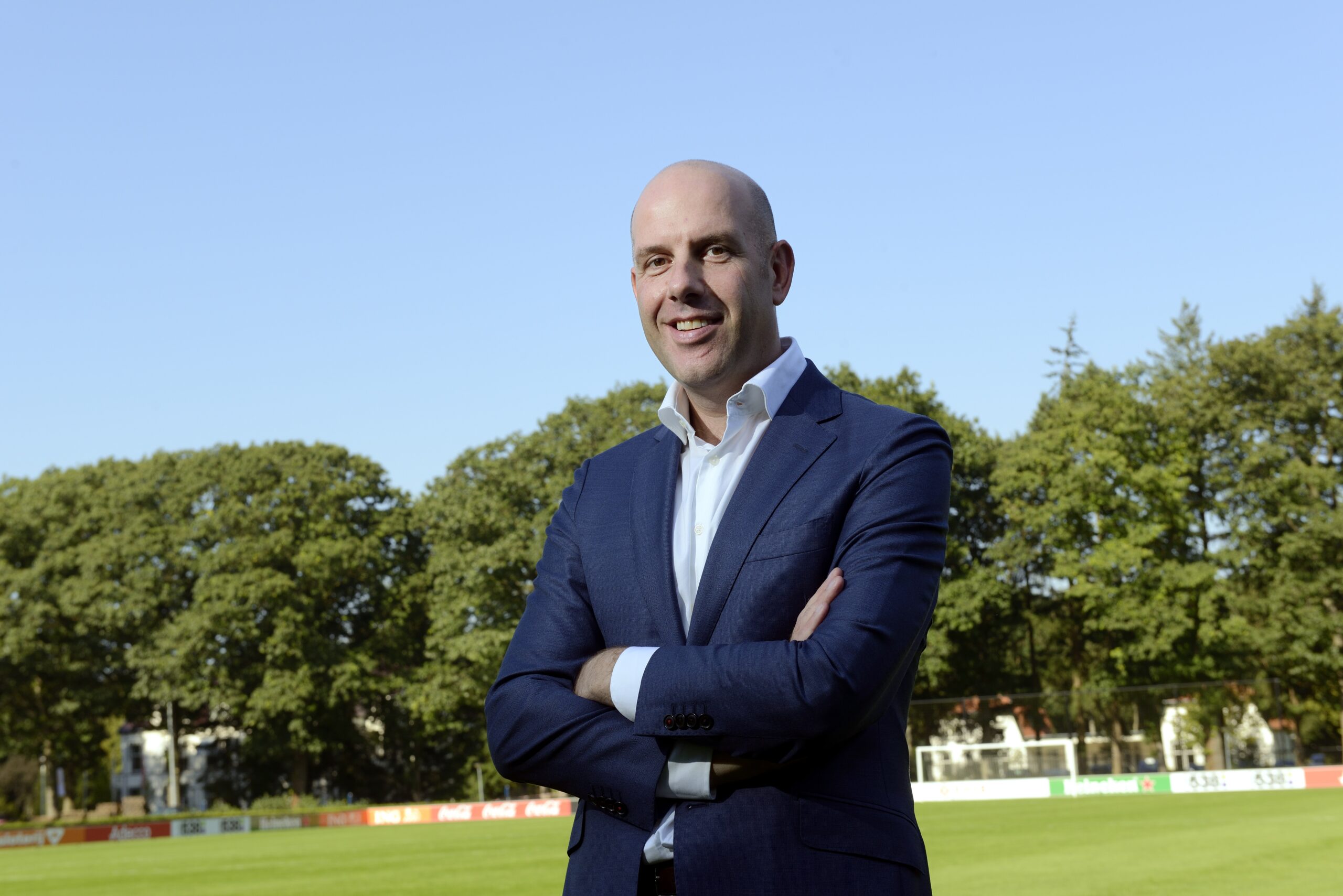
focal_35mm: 56
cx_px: 672
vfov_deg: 24.2
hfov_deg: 35.6
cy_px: 448
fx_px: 2090
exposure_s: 1/250
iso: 200
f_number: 8
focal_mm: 56
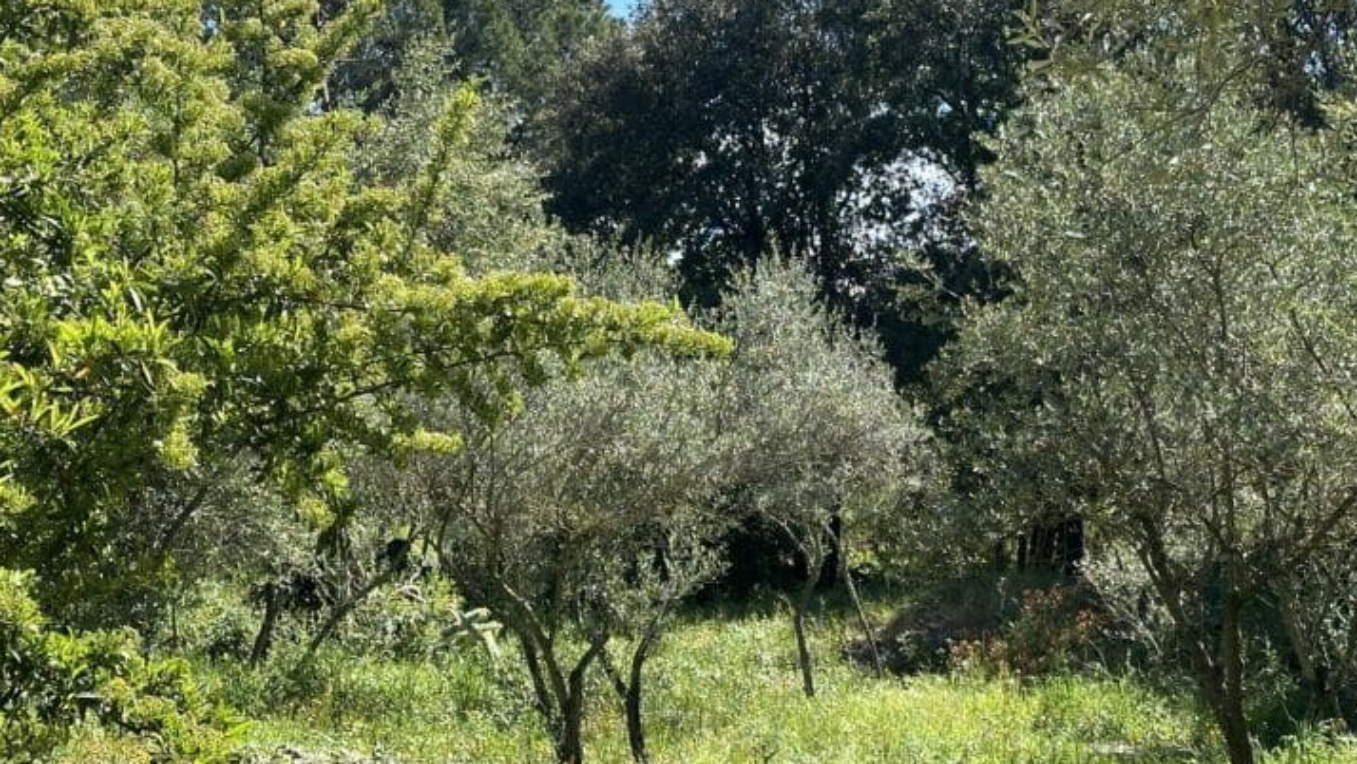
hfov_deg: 28.2
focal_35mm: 75
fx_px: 2699
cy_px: 384
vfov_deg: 16.1
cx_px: 789
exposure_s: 1/1613
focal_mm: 6.86
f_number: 1.78
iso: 64
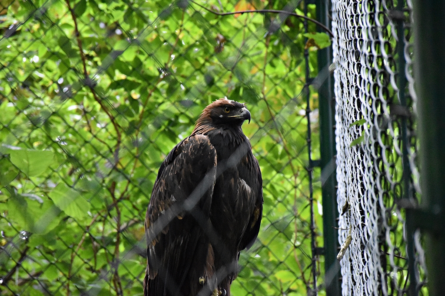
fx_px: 2596
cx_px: 222
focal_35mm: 210
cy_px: 148
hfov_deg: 9.8
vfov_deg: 6.5
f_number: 5.6
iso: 7200
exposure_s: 1/500
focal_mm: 140
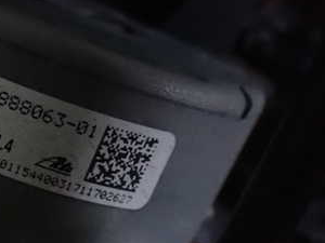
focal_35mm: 60
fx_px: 563
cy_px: 119
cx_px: 14
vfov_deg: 24.4
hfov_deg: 30.3
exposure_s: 1/25
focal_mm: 5.4
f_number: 2.3
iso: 1600
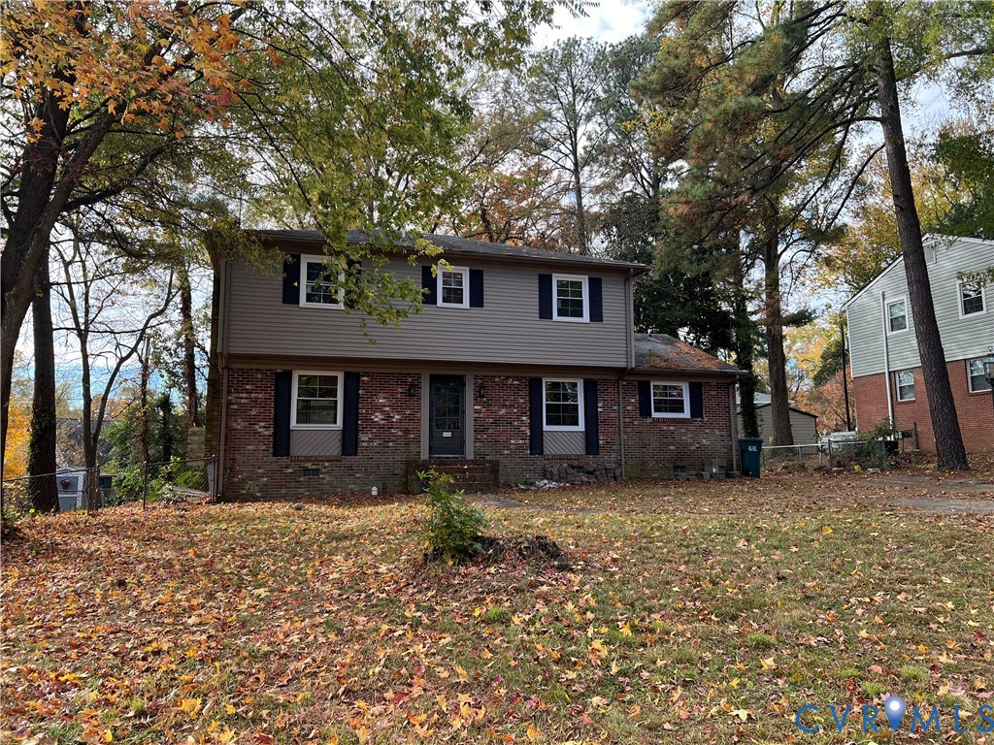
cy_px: 372
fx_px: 747
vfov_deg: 53.1
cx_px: 497
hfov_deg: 67.3
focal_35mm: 26
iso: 50
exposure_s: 1/497
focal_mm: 5.7
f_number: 1.5
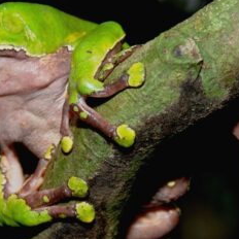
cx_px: 71
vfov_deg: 3.7
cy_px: 111
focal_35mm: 474
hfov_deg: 3.7
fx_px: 3703
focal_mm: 200
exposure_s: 1/125
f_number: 11
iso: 125
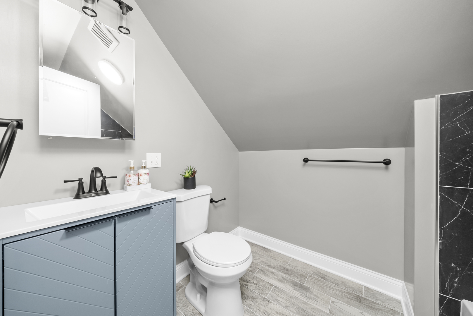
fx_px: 158
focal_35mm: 12
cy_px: 158
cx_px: 236
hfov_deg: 112.6
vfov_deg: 90.1
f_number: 10
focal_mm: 12
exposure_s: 1/4
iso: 640
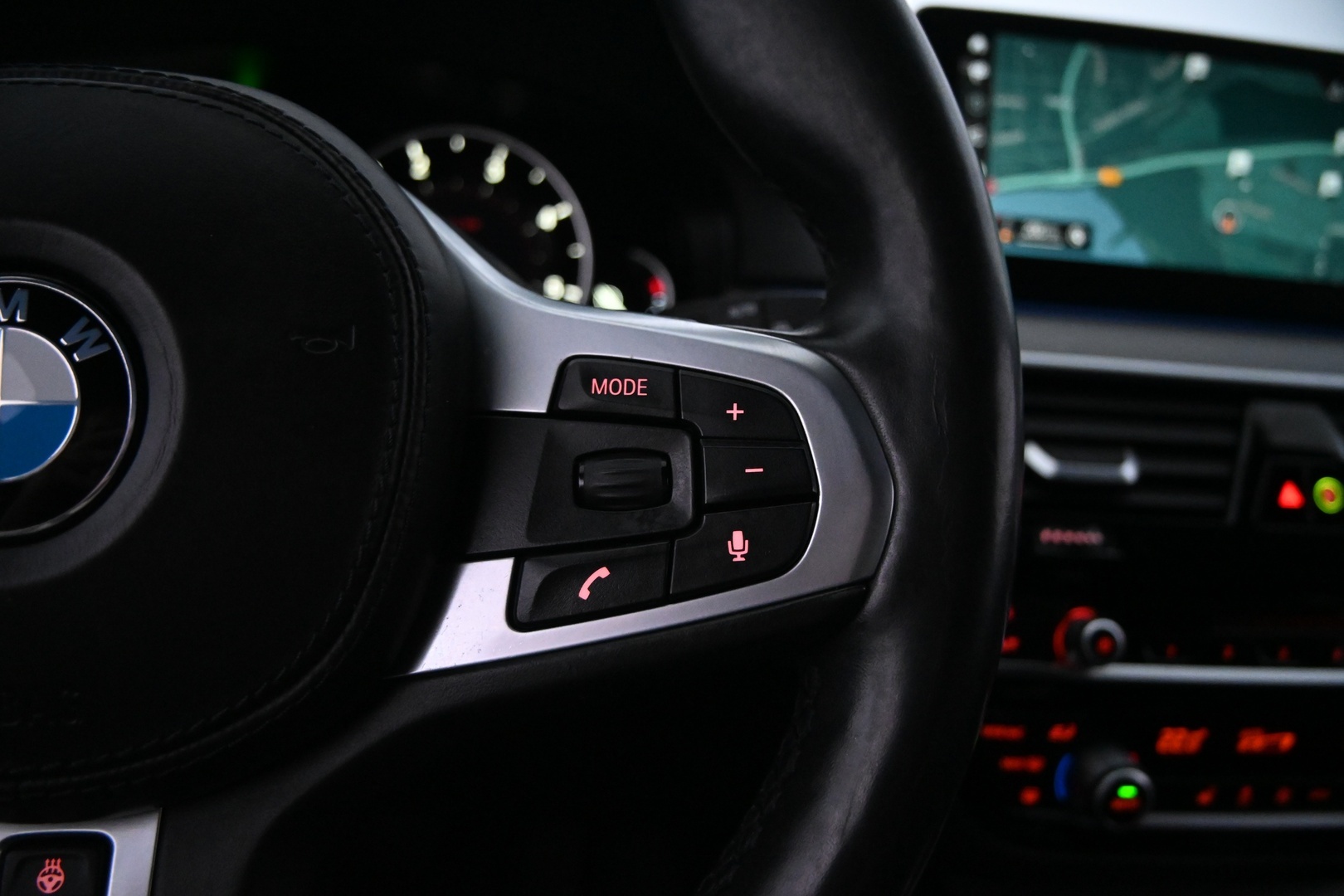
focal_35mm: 75
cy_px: 448
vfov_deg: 18.2
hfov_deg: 27.0
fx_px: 2800
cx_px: 672
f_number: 6.3
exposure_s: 1/125
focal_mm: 50
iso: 5000
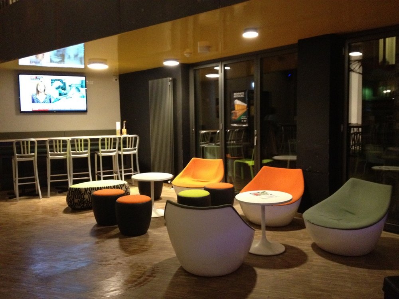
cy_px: 150
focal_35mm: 35
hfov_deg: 52.6
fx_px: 403
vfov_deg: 40.7
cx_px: 200
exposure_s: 1/15
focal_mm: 4.28
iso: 500
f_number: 2.4
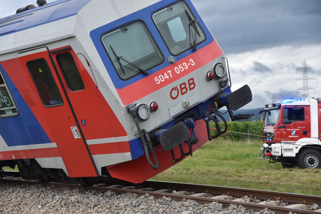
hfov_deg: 23.9
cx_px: 160
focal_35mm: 85
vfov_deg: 16.1
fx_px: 758
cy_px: 107
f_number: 6.3
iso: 400
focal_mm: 85
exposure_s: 1/160
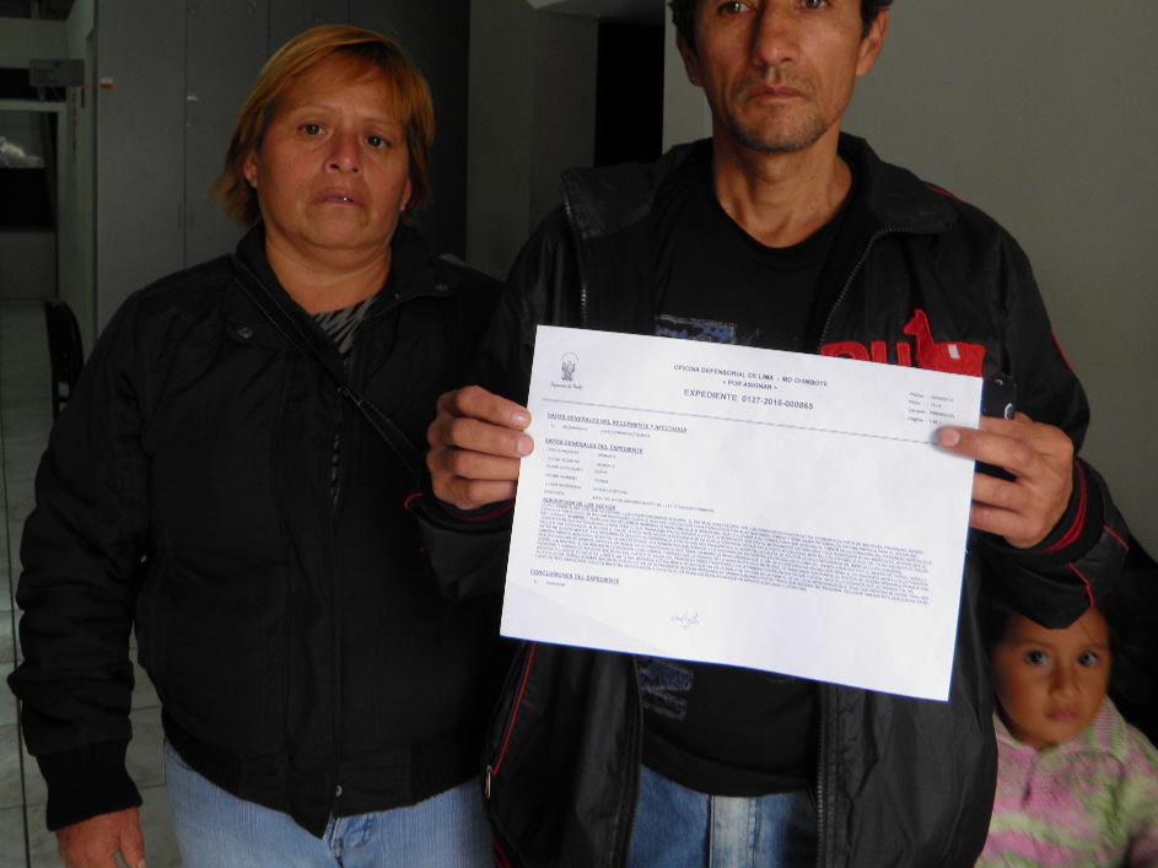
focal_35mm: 38
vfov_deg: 37.3
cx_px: 609
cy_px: 282
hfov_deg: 49.0
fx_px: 1271
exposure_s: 1/30
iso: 50
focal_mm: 4.9
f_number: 2.8
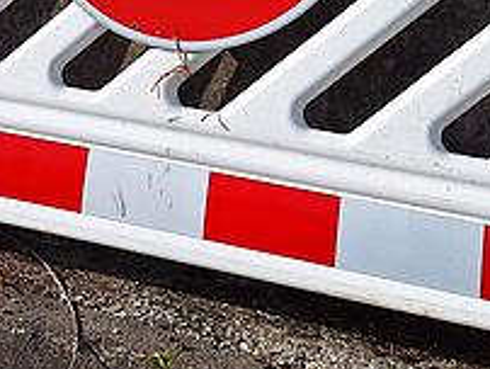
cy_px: -245
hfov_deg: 21.1
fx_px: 1290
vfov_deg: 14.7
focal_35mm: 91
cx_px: 56
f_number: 1.8
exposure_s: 1/3484
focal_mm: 5.54
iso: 40
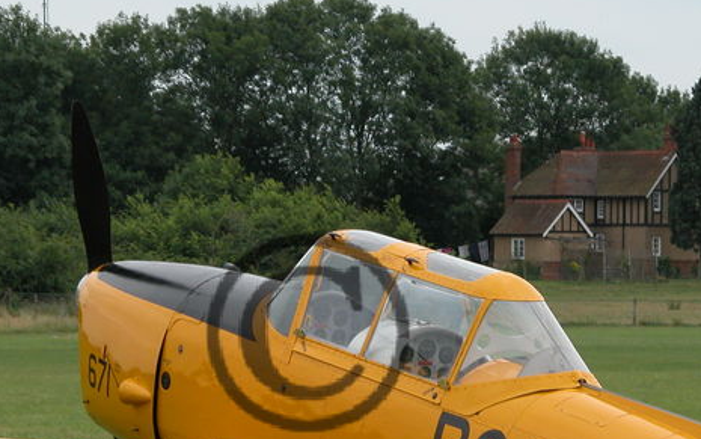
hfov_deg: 8.5
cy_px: 333
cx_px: 308
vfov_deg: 5.3
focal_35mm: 248
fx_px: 4740
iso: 100
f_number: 5.4
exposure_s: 1/390
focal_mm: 34.7
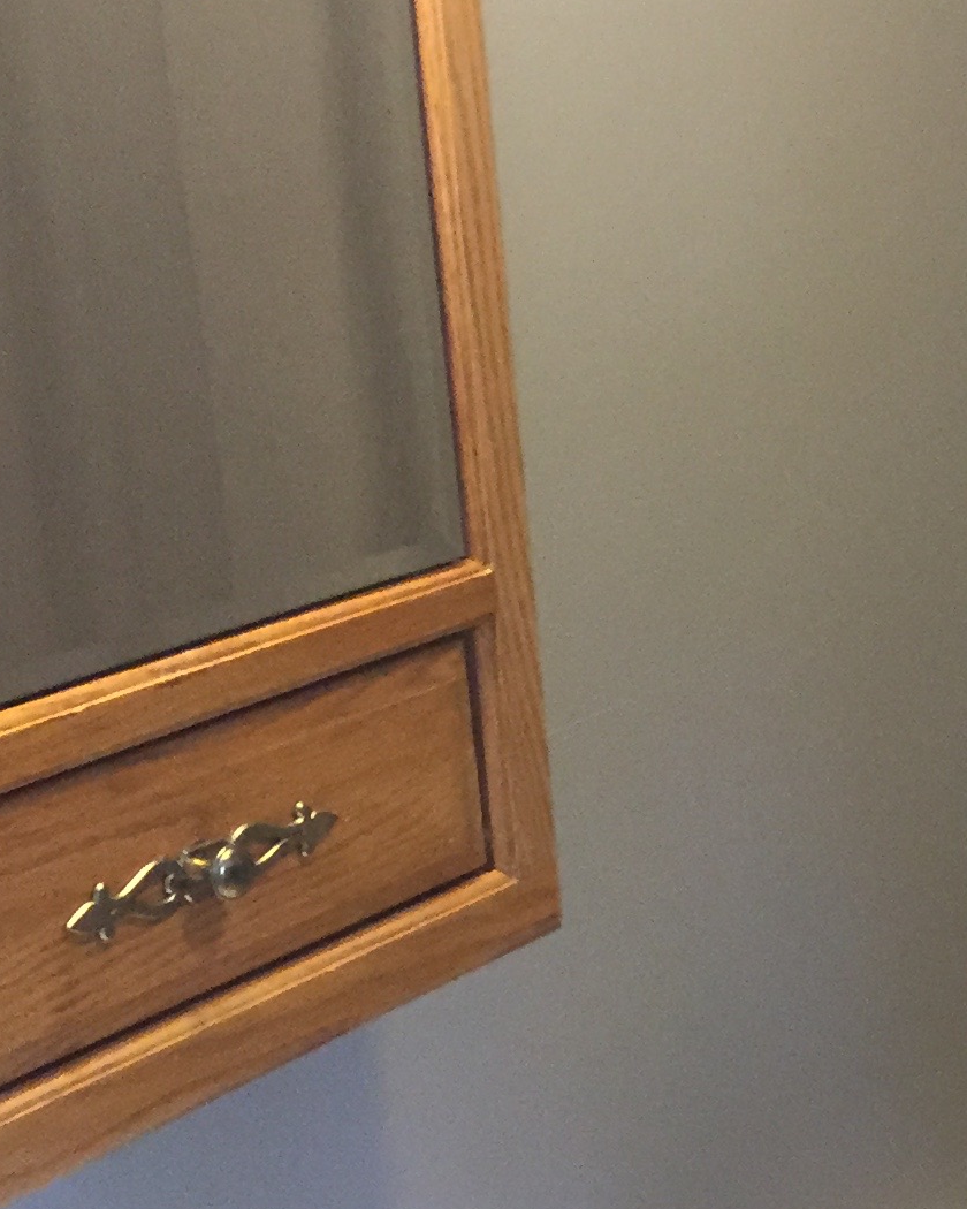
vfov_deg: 21.7
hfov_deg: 14.8
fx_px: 3148
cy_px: 718
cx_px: 1852
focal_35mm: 88
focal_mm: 4.15
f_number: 2.2
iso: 160
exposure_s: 1/30
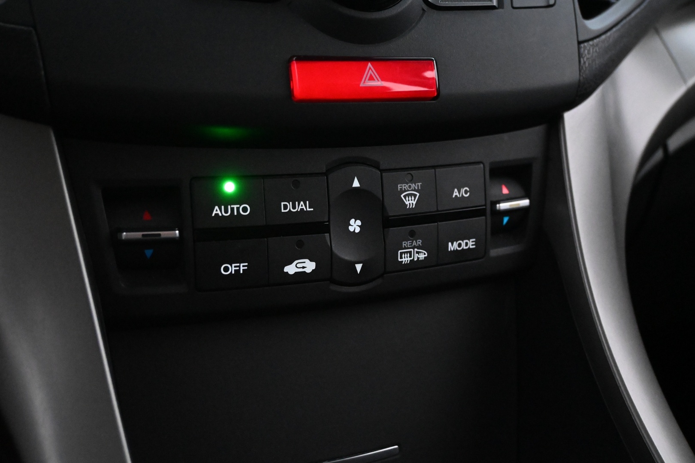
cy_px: 232
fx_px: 753
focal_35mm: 39
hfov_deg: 49.6
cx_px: 348
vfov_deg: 34.2
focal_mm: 26
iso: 9000
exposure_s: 1/40
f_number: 4.5
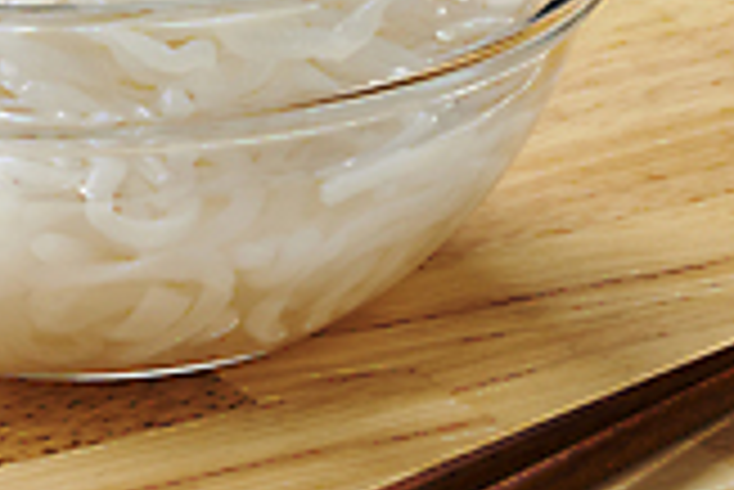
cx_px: 212
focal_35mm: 386
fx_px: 7877
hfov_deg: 5.3
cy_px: 22
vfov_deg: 3.6
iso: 100
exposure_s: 1/125
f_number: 18
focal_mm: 105
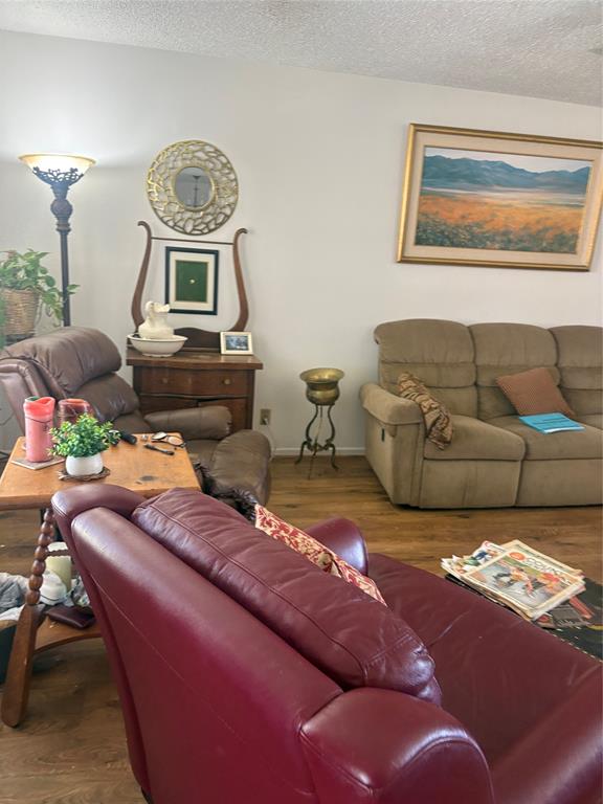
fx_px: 604
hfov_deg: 53.1
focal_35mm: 26
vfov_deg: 67.3
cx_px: 302
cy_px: 402
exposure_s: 1/60
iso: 250
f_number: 1.6
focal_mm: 5.96
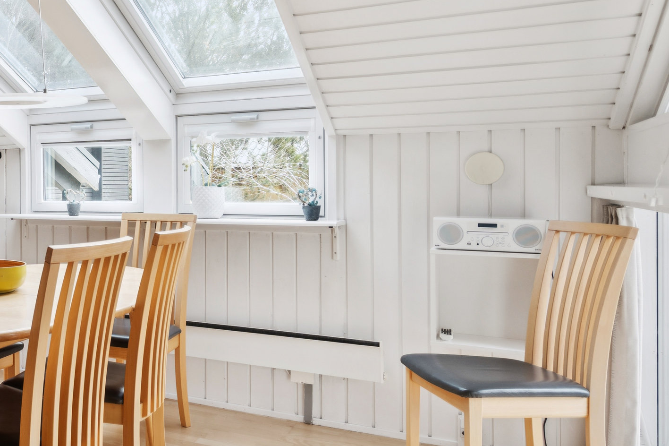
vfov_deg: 36.7
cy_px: 172
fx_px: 669
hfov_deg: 46.1
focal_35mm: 36
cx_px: 25
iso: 400
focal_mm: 17
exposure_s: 1/80
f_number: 6.3
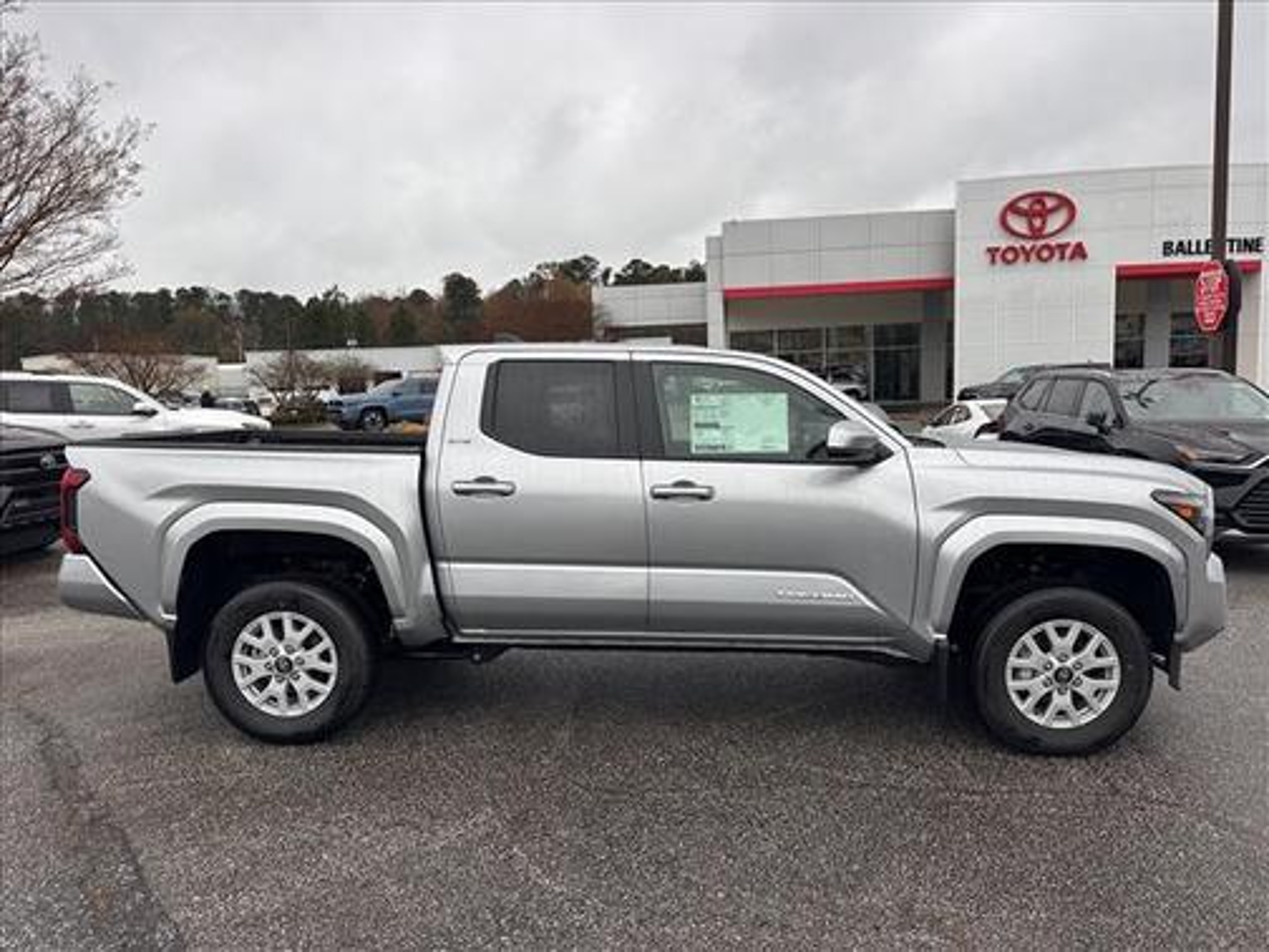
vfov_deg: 56.8
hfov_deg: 71.6
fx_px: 880
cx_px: 634
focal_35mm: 24
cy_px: 476
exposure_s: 1/745
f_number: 1.78
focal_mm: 6.86
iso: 80
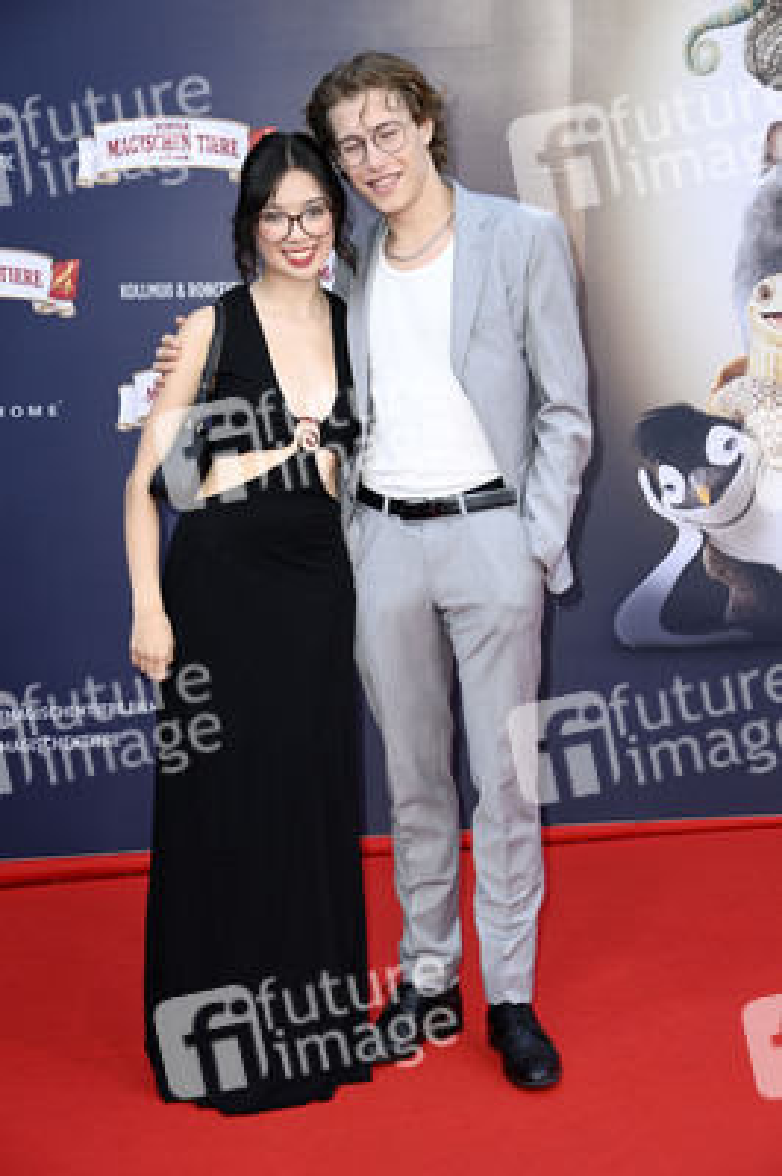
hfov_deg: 19.4
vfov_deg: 28.9
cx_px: 391
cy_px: 588
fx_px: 2285
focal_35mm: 70
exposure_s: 1/250
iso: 640
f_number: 5.6
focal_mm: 70
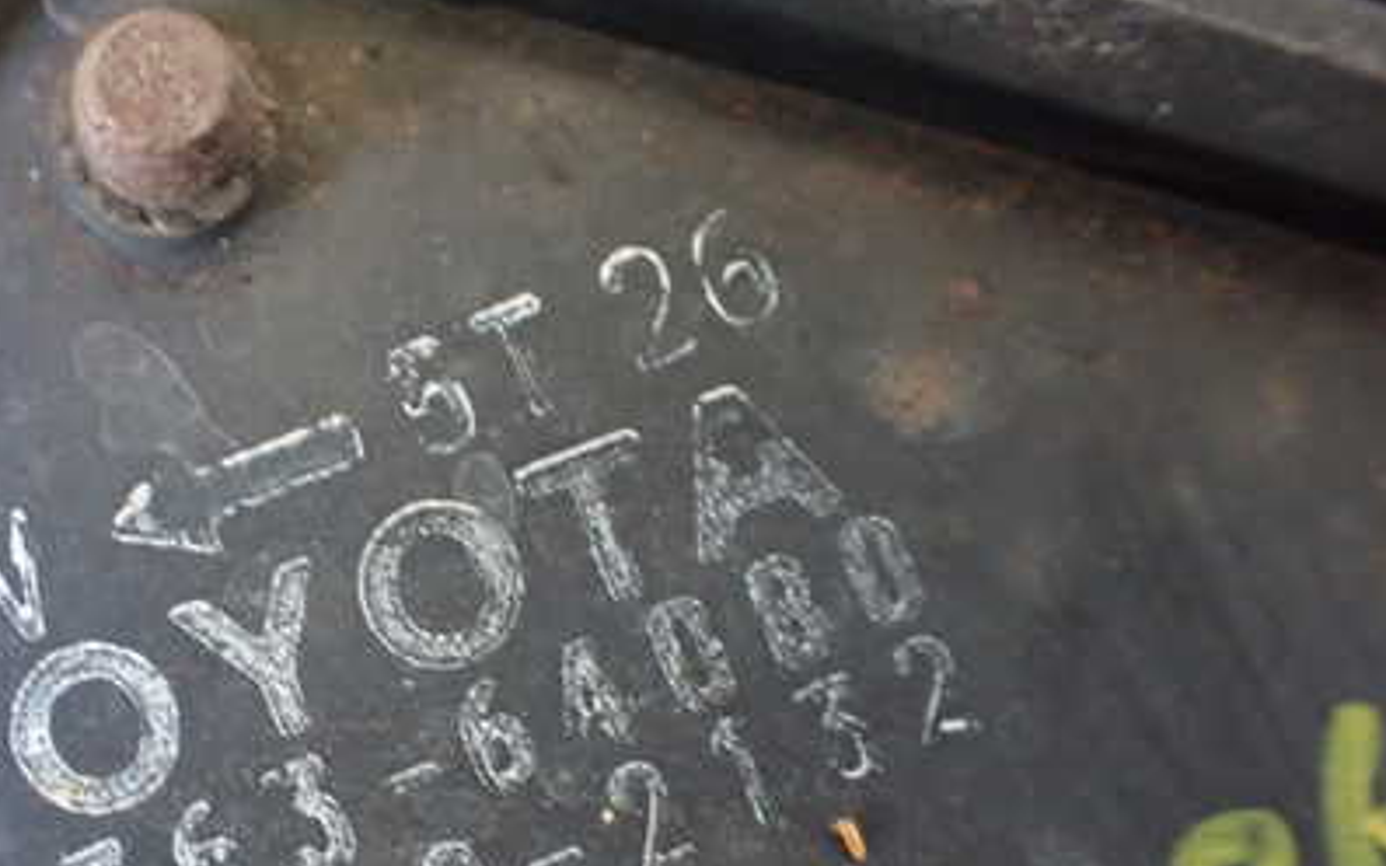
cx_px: 349
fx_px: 1813
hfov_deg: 40.7
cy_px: 660
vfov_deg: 26.5
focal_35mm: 48
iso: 1000
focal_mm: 5.4
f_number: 2.3
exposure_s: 1/30
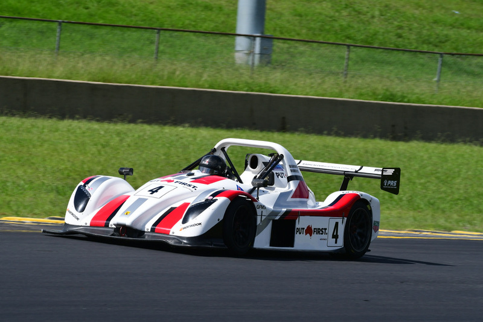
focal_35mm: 405
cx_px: 242
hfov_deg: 5.1
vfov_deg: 3.4
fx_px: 5435
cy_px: 161
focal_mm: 270
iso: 320
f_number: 11
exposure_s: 1/640
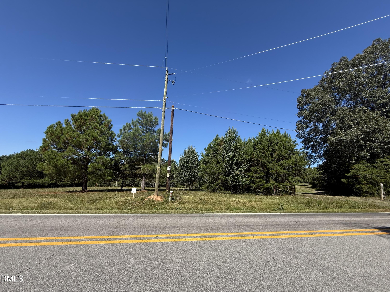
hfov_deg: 102.1
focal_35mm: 14
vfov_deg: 85.7
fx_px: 158
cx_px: 195
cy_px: 146
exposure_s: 1/1167
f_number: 2.2
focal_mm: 2.22
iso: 50
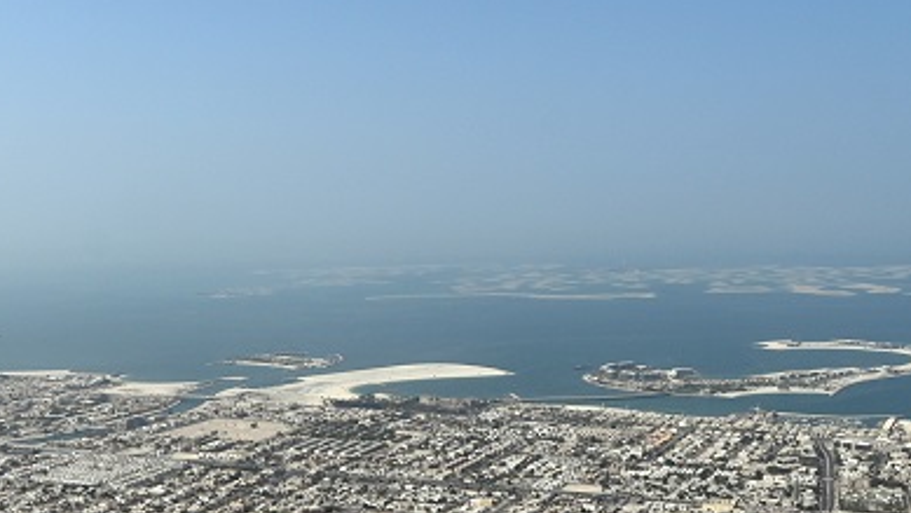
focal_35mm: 46
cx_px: 372
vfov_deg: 25.8
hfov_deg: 44.4
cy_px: 353
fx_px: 1111
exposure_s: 1/640
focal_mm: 12
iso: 100
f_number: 9
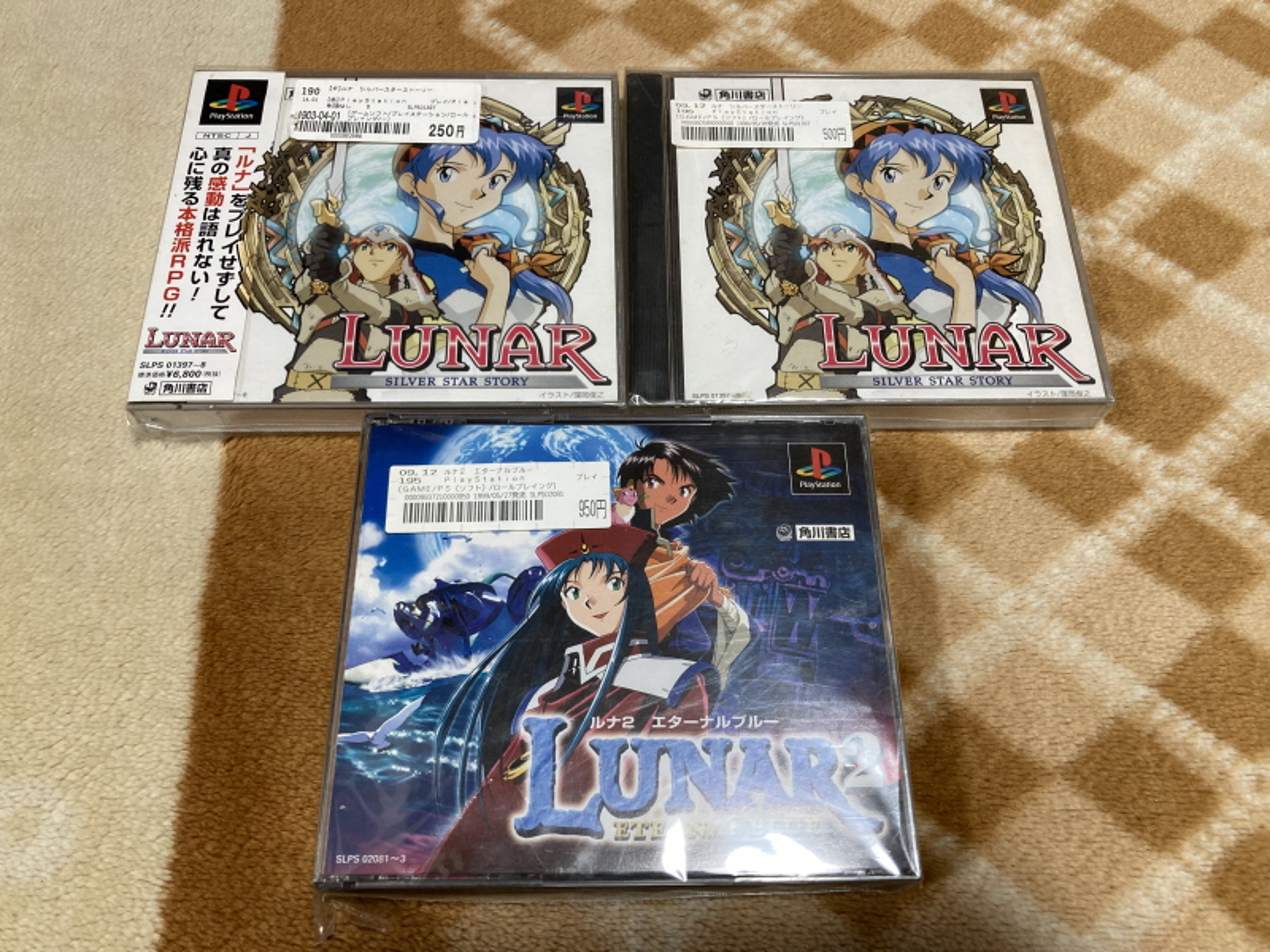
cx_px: 635
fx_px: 1027
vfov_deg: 49.7
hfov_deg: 63.4
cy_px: 476
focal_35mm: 28
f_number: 1.8
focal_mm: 3.99
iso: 80
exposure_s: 1/50
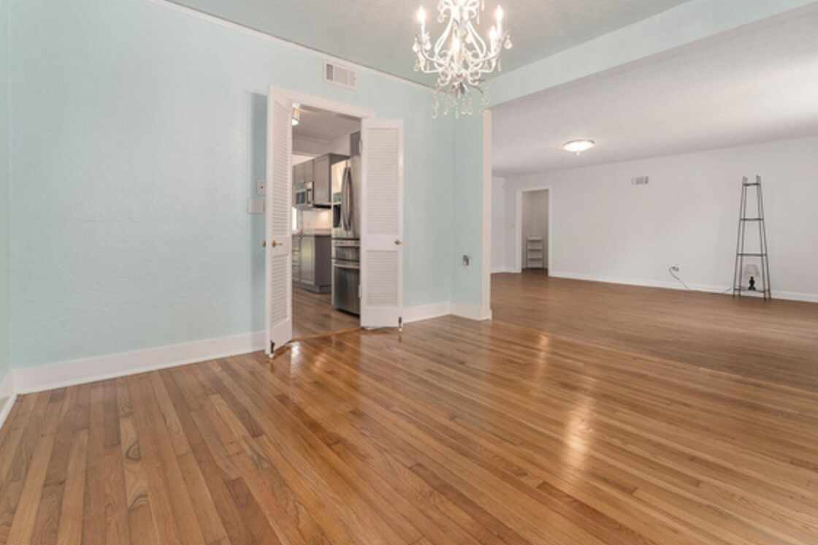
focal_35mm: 16
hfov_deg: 96.8
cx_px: 409
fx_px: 363
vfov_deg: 73.5
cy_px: 242
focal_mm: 14
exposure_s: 1/4
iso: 250
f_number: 7.1
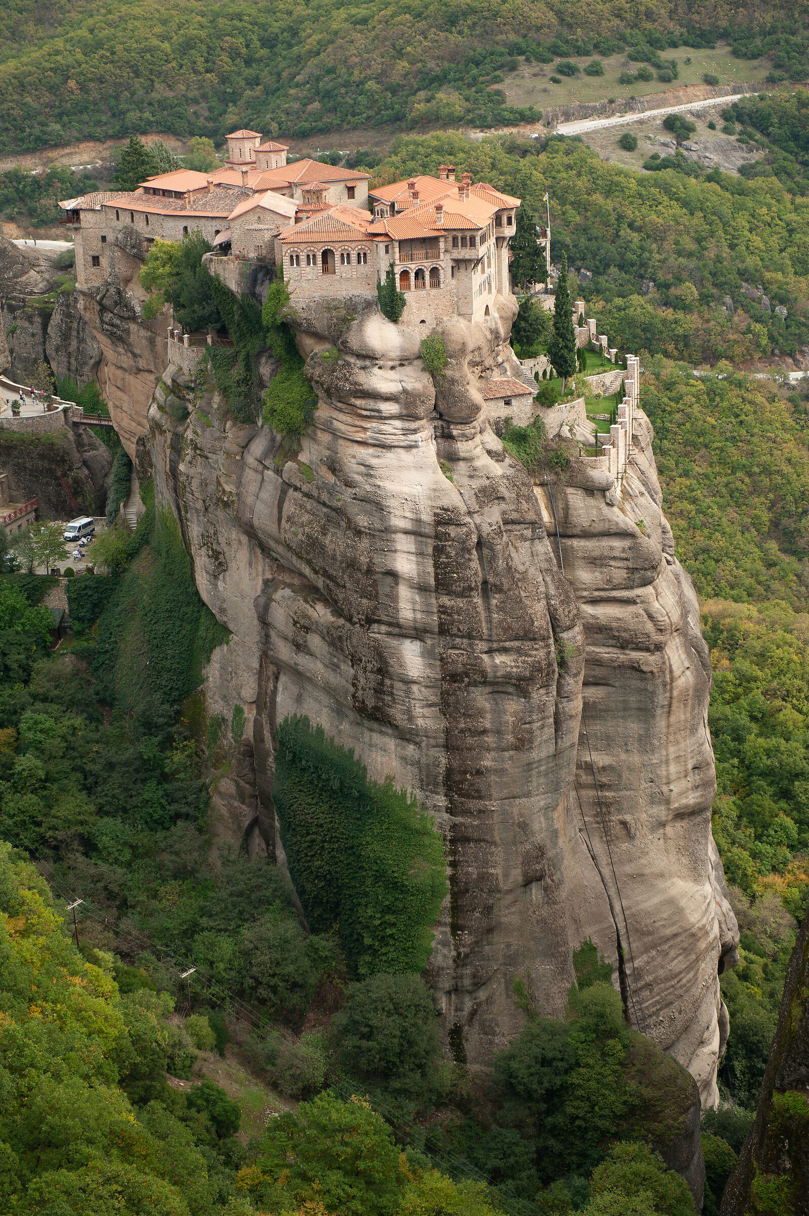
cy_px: 608
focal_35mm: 66
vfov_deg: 30.5
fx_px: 2227
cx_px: 404
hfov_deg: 20.6
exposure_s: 1/1000
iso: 400
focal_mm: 66
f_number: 4
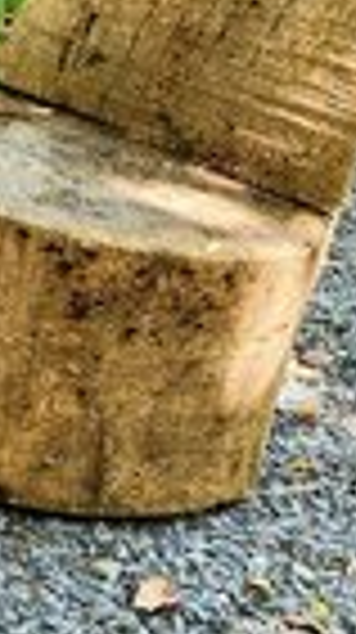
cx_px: -838
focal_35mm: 114
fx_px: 1919
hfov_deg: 8.3
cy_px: 324
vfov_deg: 18.8
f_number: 1.8
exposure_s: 1/180
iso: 100
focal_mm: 5.4
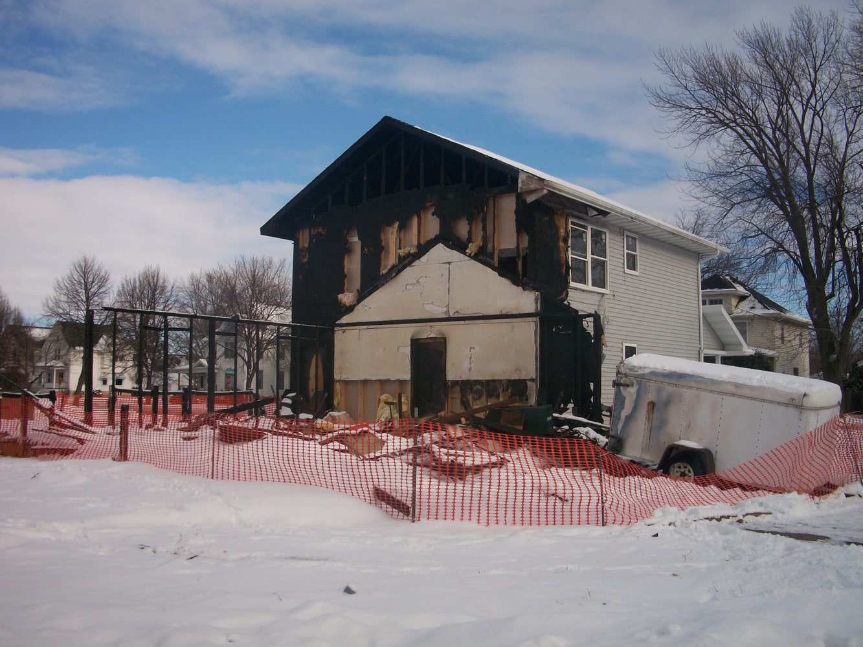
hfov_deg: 52.6
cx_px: 432
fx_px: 873
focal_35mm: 35
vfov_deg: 40.7
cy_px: 324
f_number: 5.6
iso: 80
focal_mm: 6.3
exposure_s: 1/640
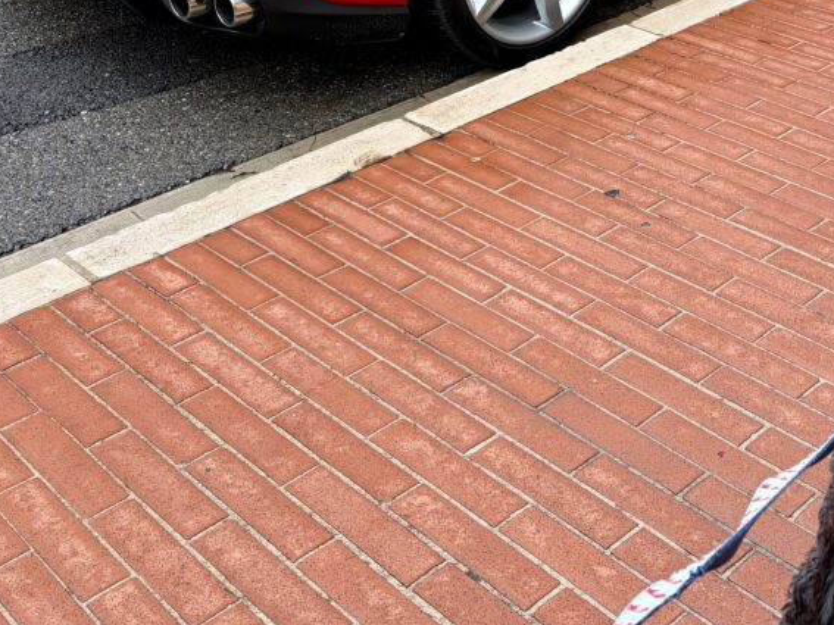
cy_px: 66
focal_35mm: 55
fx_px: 1325
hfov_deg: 33.9
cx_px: 663
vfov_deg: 25.7
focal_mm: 5.96
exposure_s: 1/121
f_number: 1.6
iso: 40
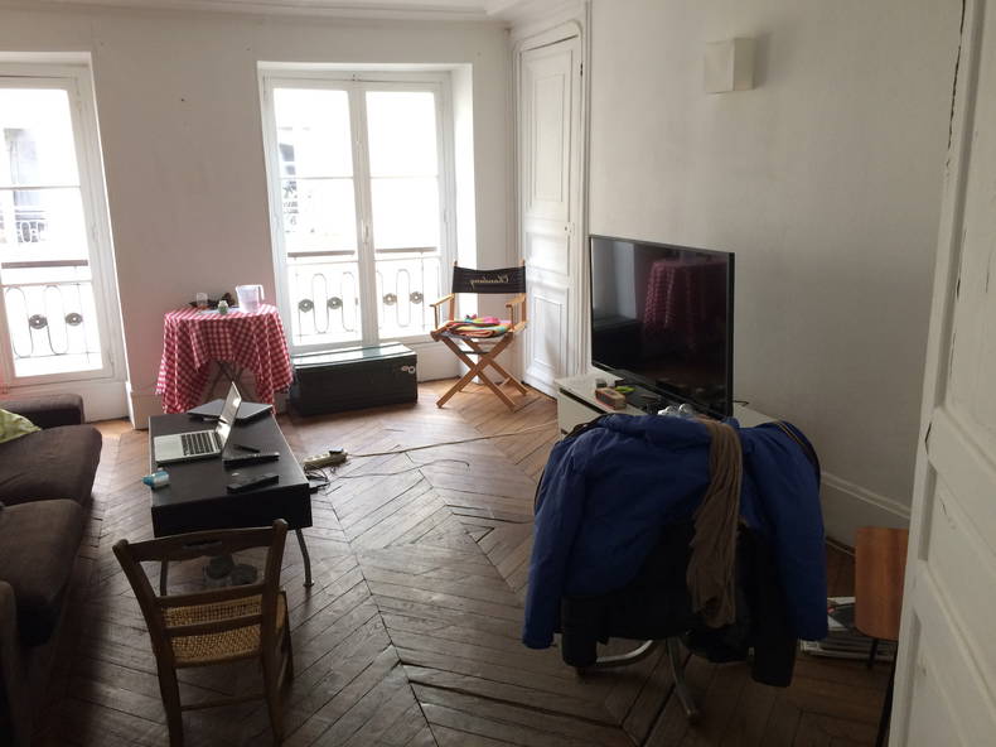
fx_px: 834
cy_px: 374
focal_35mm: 29
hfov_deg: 61.7
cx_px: 498
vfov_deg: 48.2
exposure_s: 1/33
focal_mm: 4.15
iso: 125
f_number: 2.2
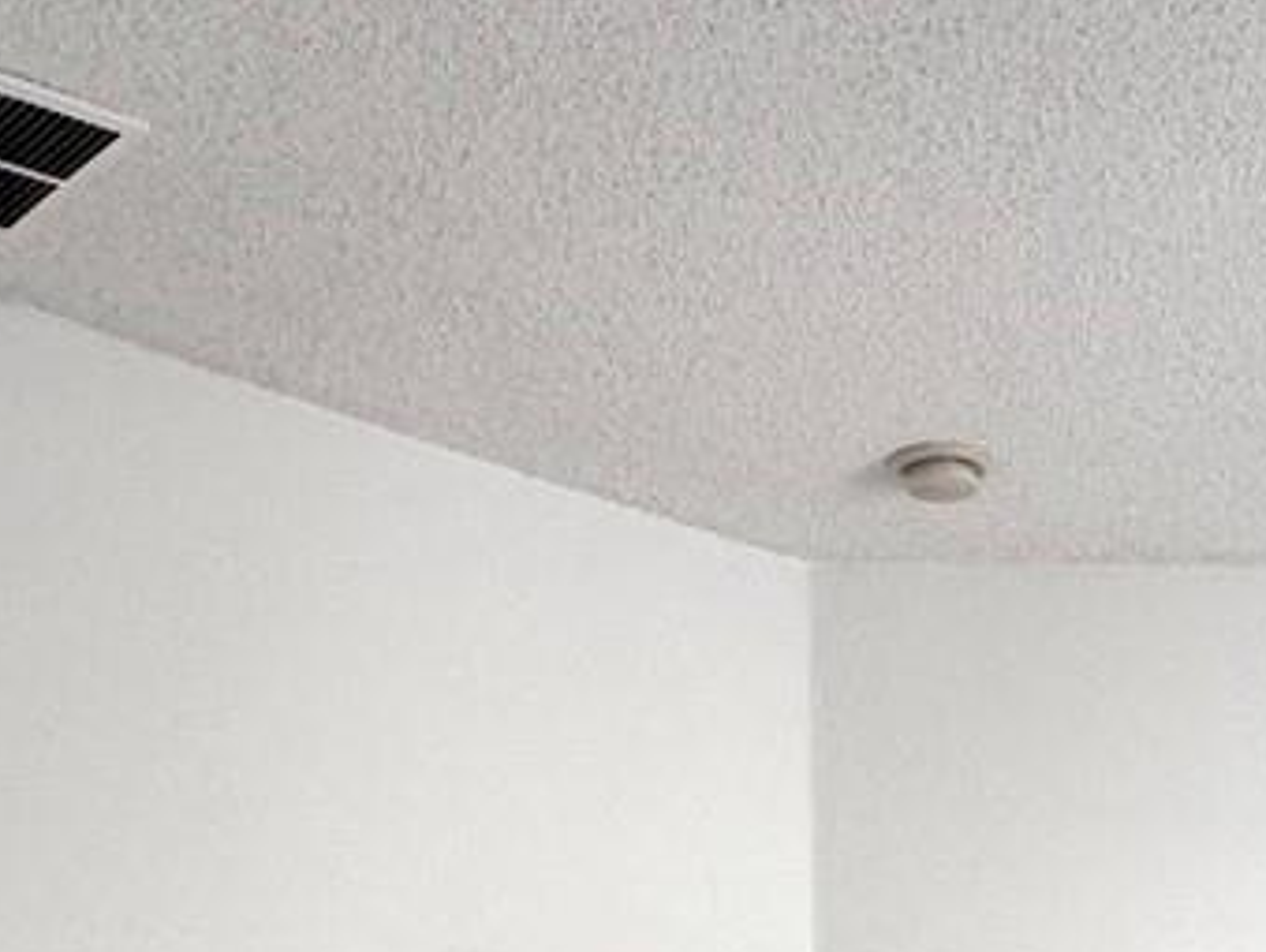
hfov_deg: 28.5
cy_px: 1452
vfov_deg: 19.3
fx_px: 2416
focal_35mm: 66
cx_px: 1076
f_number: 2.2
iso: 125
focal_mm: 2.22
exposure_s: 1/99
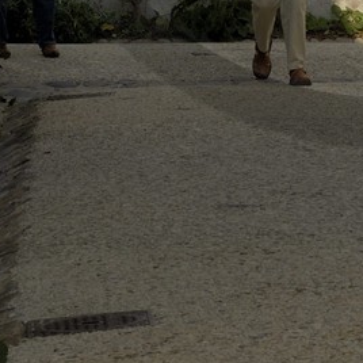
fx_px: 3785
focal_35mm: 319
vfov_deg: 5.4
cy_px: -274
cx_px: 394
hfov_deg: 5.5
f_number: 13
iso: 100
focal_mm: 42
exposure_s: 1/160
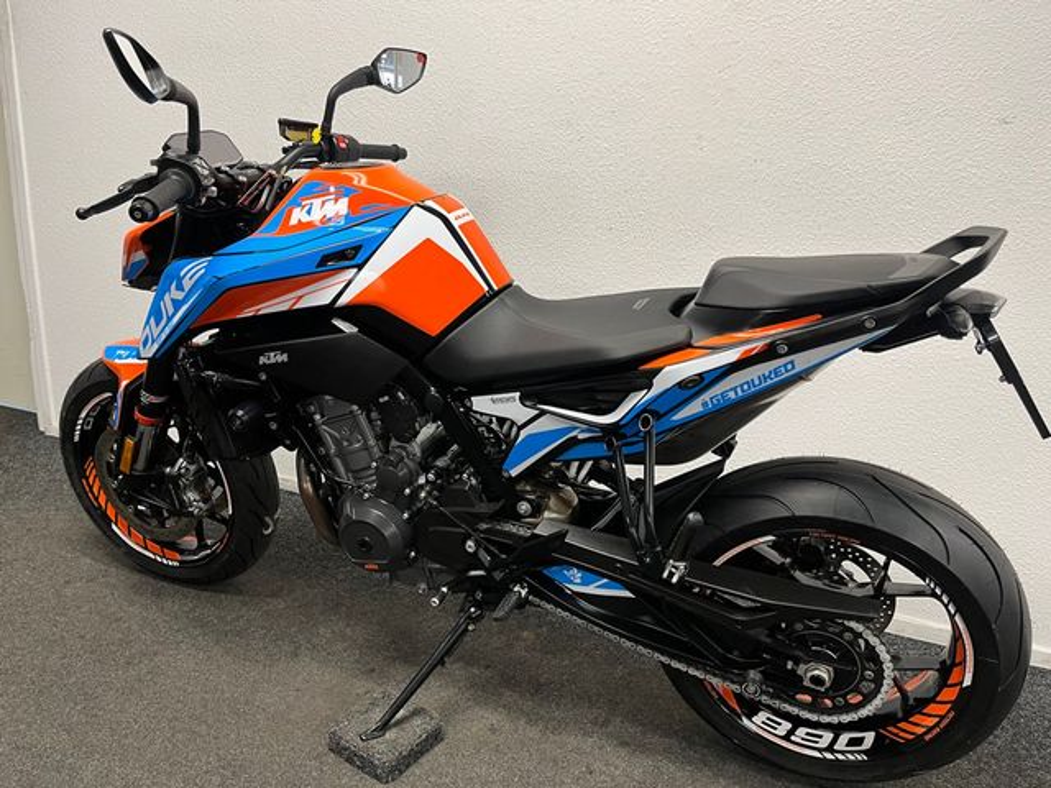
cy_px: 394
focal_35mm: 26
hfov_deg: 67.3
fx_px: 789
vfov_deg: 53.1
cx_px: 526
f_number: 1.6
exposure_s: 1/50
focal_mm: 5.1
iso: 100
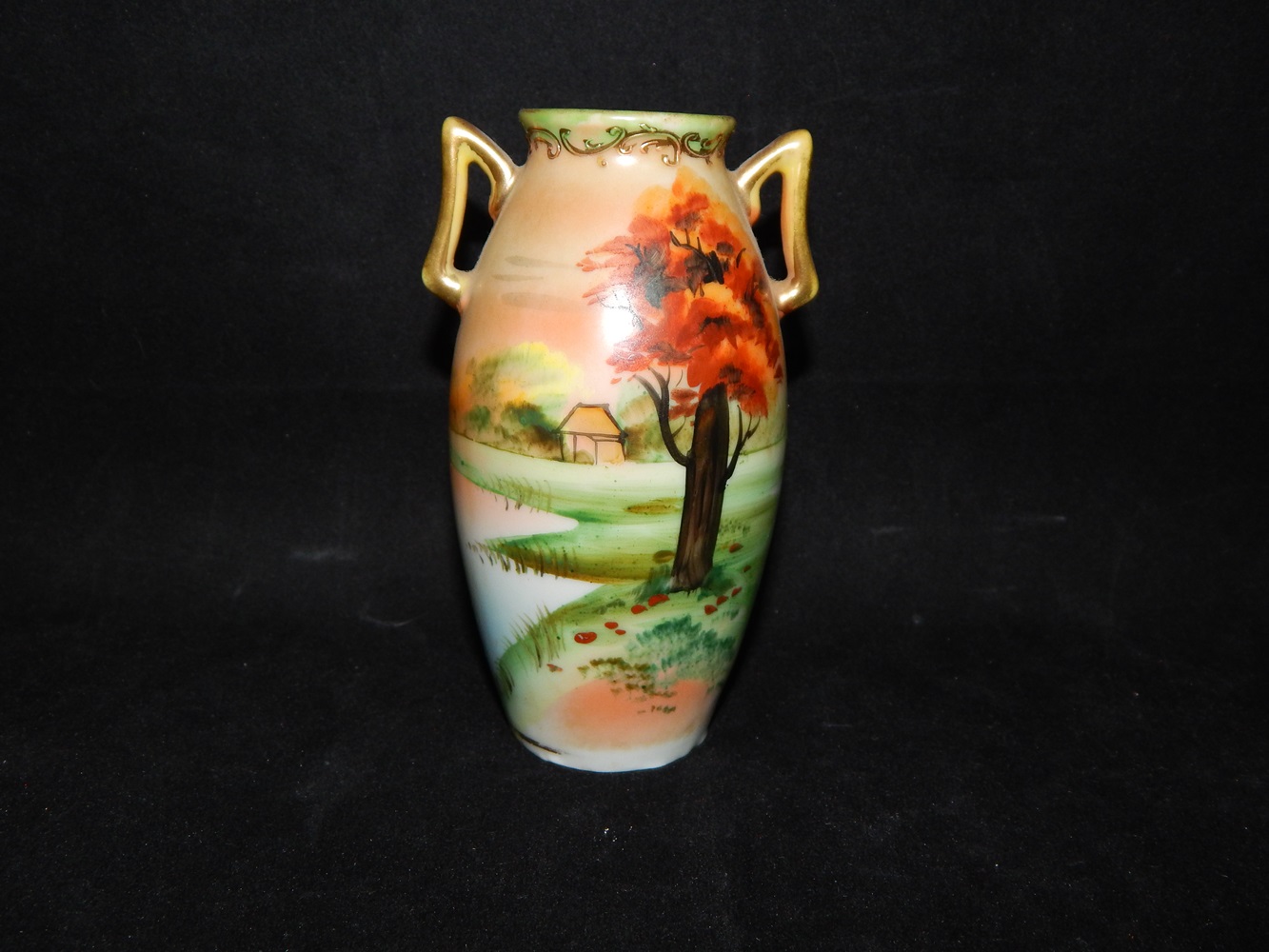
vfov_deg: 40.7
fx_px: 1283
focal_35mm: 35
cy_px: 476
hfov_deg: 52.6
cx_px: 634
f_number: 3.3
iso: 200
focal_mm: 6.1
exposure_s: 1/30
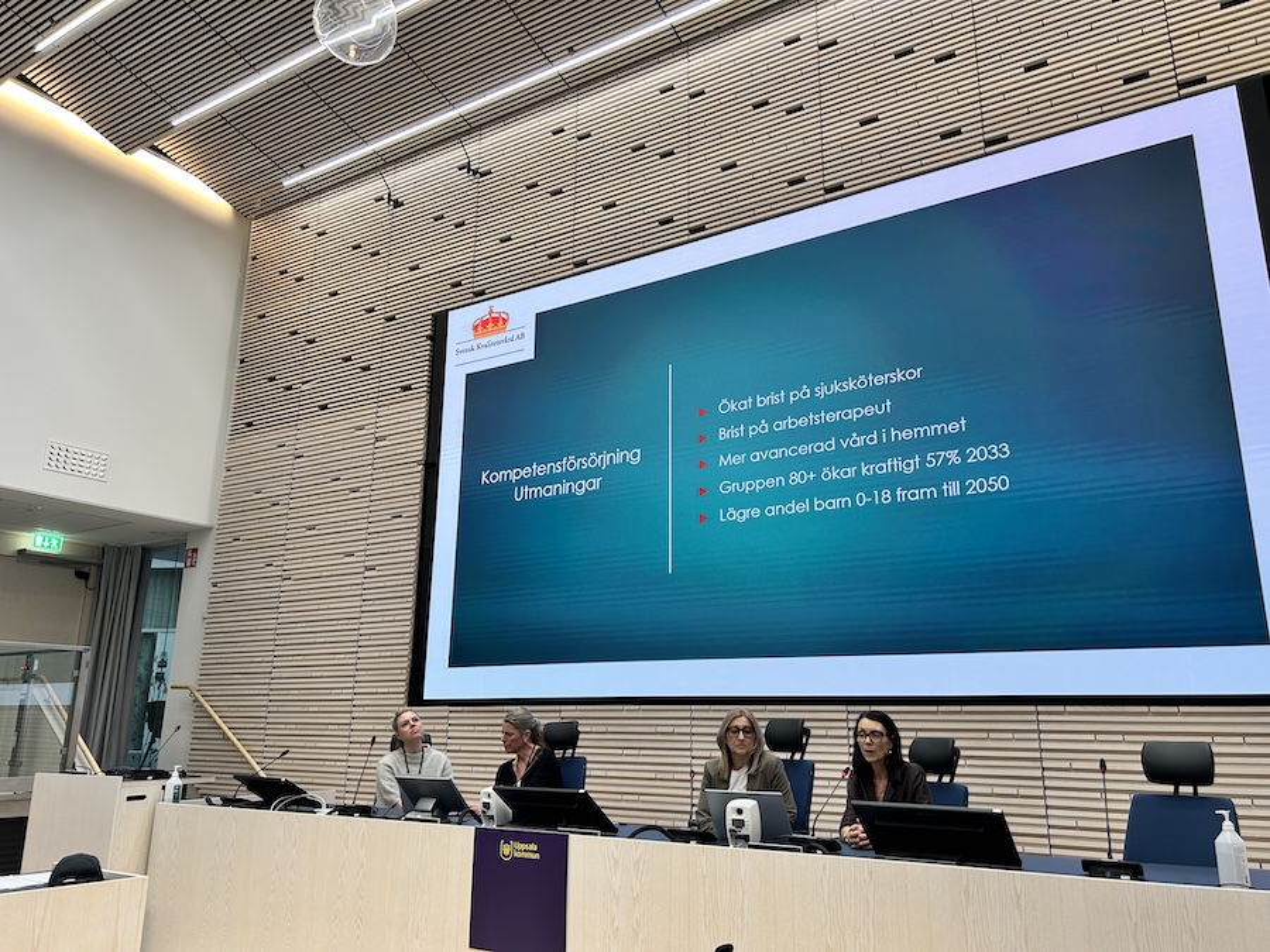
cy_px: 476
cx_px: 635
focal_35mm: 26
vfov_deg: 53.1
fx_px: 954
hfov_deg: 67.3
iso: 50
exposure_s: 1/100
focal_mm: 5.7
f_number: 1.5
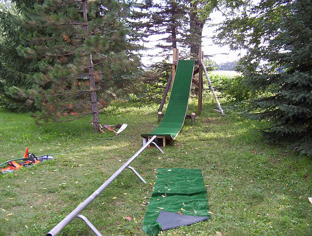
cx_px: 156
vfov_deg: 37.0
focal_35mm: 39
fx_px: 353
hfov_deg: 47.7
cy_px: 118
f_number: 3.84
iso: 100
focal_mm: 5.26
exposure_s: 1/70.7
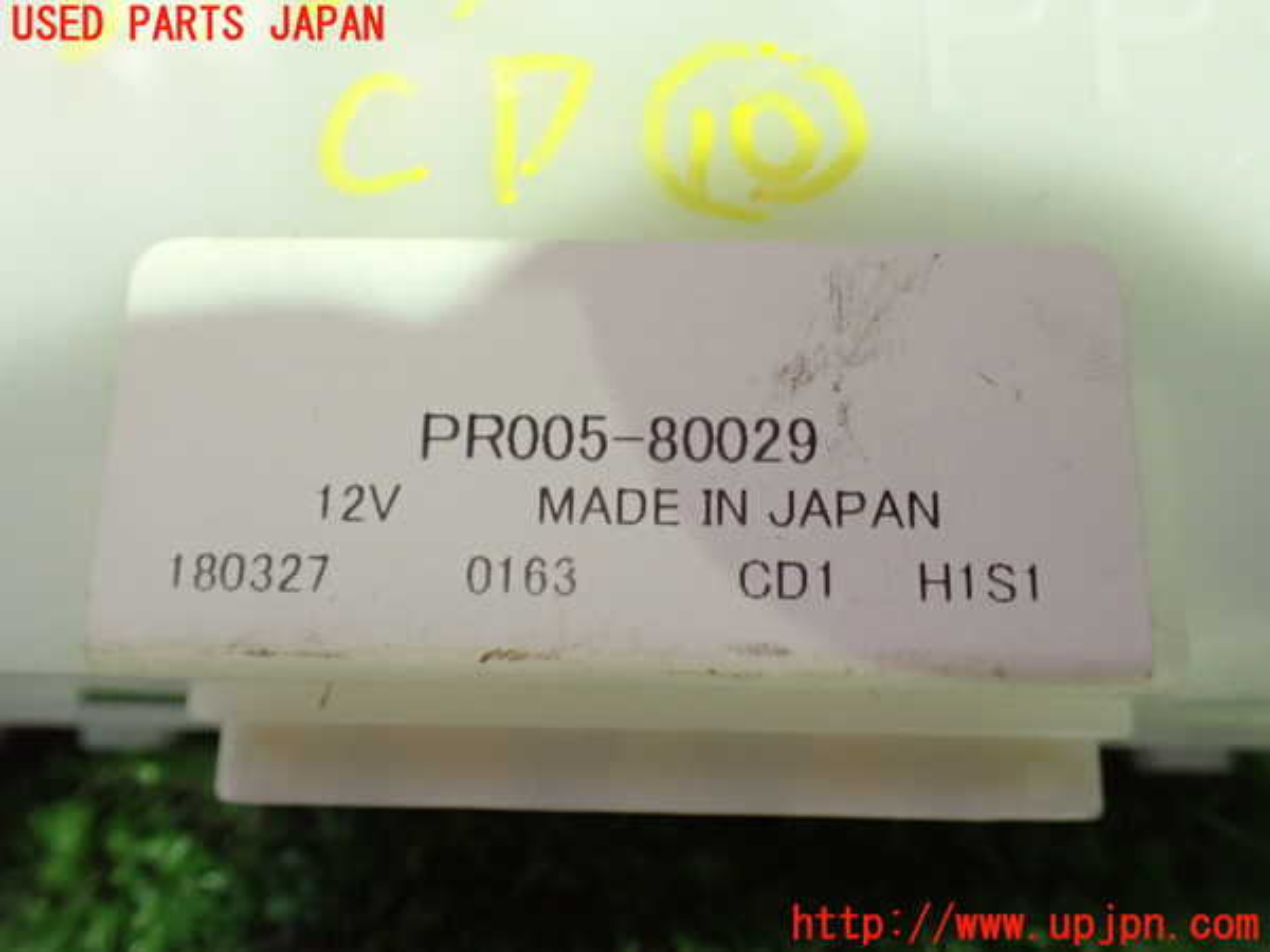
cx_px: 635
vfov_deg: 46.8
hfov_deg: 60.0
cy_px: 476
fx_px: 1101
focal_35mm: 30
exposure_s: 1/30
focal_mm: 5.4
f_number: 2.3
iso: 1000
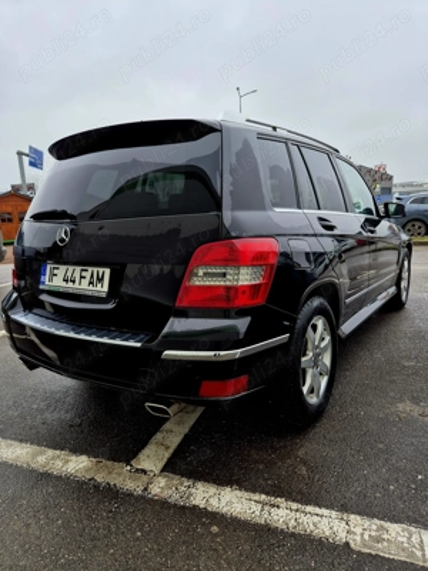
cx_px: 214
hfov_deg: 58.9
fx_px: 379
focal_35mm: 23
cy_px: 286
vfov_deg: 73.9
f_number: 1.8
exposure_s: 1/303
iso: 25
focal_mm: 5.4
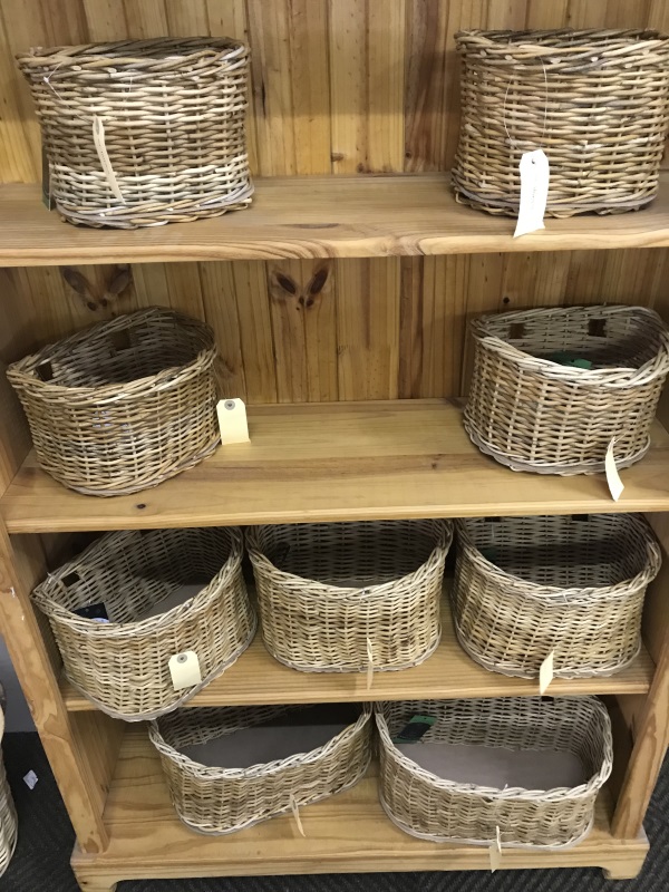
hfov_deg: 49.7
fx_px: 722
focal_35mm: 28
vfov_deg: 63.4
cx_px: 334
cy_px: 446
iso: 100
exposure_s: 1/11
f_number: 1.8
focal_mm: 3.99
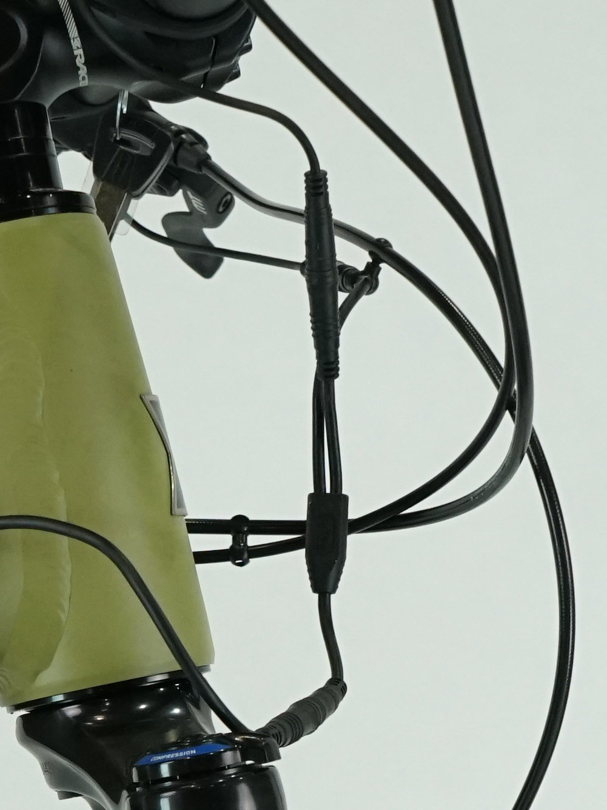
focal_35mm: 121
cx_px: 185
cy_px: 897
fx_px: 2829
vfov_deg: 15.8
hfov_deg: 12.2
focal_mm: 28
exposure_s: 1/200
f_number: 8
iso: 2000
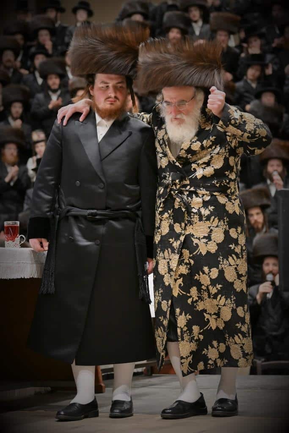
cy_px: 216
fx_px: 843
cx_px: 144
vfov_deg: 28.8
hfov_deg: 19.5
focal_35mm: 70
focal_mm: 70
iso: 400
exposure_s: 1/250
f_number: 2.8
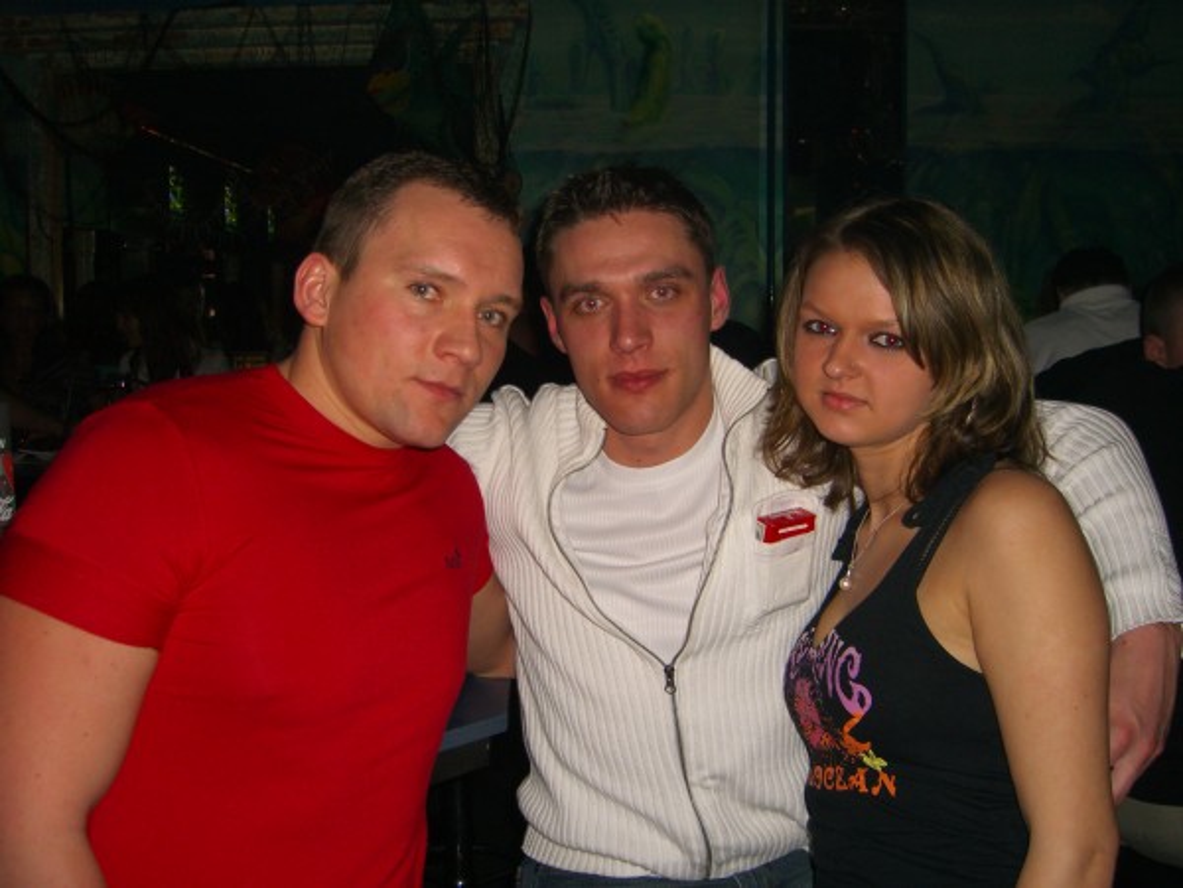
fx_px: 1299
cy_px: 444
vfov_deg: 37.7
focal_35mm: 38
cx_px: 592
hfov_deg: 49.0
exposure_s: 1/60
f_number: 2.8
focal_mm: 7.9
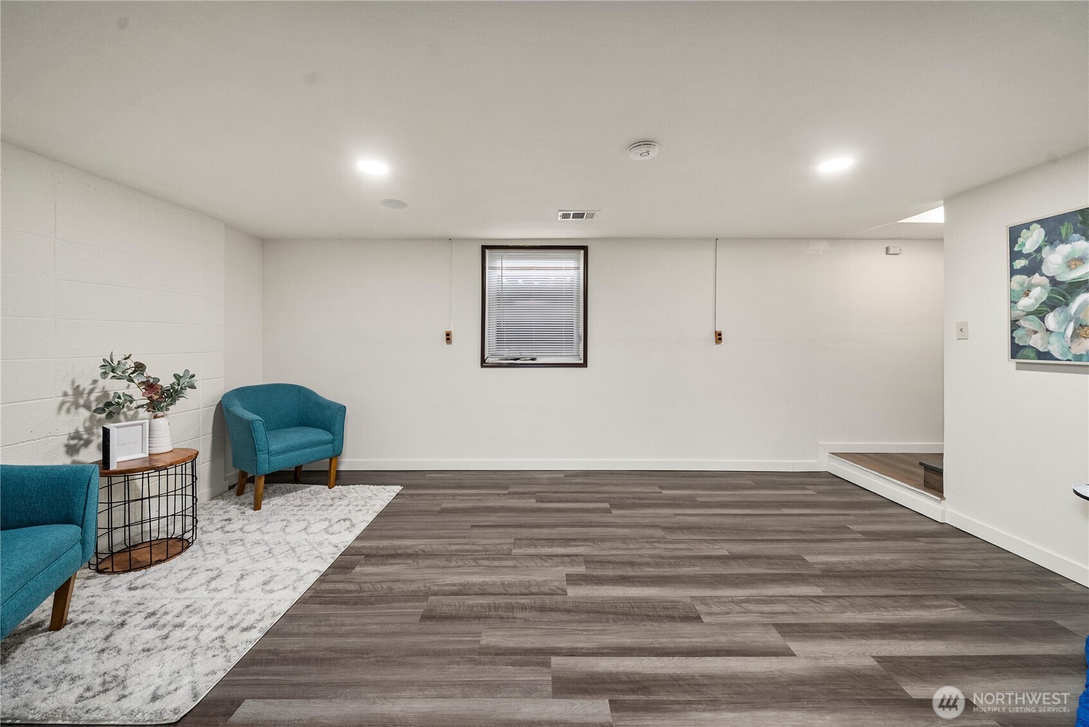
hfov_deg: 112.6
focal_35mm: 12
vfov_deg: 90.1
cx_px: 544
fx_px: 363
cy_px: 364
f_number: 7.1
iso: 400
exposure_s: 1/60
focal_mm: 12
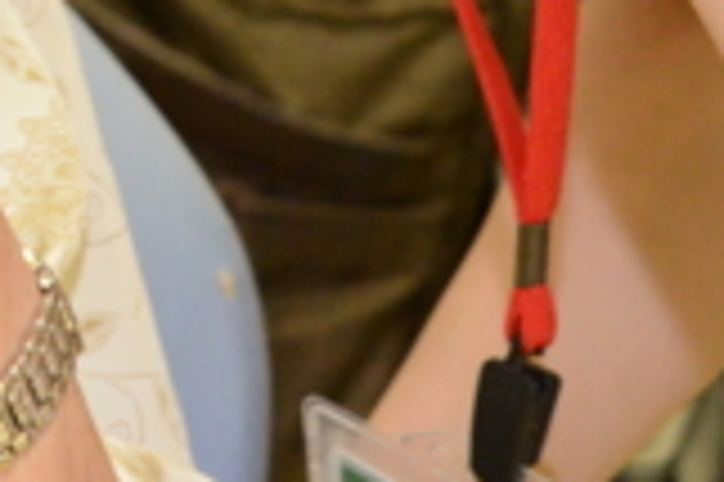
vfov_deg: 4.6
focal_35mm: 287
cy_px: -728
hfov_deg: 7.1
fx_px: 5766
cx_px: -405
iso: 3200
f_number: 5
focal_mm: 45
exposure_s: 1/60
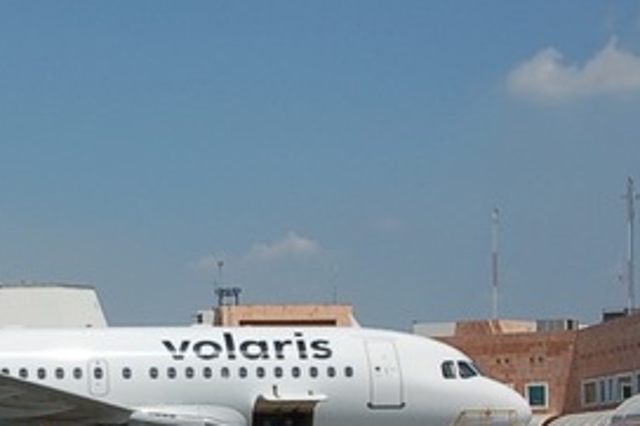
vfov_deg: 9.7
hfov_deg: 14.4
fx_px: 2505
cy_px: 374
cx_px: 59
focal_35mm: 141
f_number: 11
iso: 200
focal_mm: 40
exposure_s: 1/500
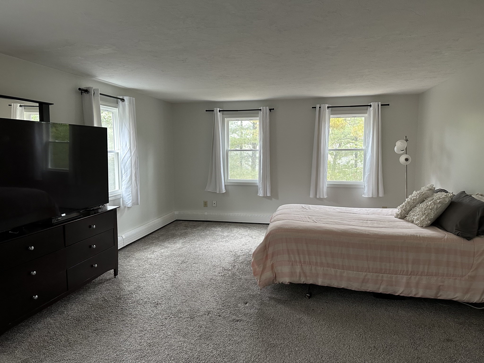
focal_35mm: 24
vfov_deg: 56.8
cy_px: 182
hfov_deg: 71.6
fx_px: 336
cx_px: 242
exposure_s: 1/60
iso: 320
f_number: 1.78
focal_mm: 6.86
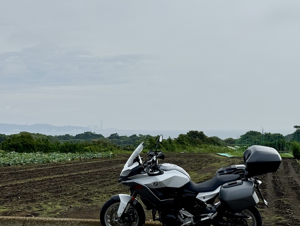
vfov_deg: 22.6
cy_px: 110
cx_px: 111
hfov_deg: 29.7
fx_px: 564
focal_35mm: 65
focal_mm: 6.76
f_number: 1.78
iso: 80
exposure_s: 1/12500
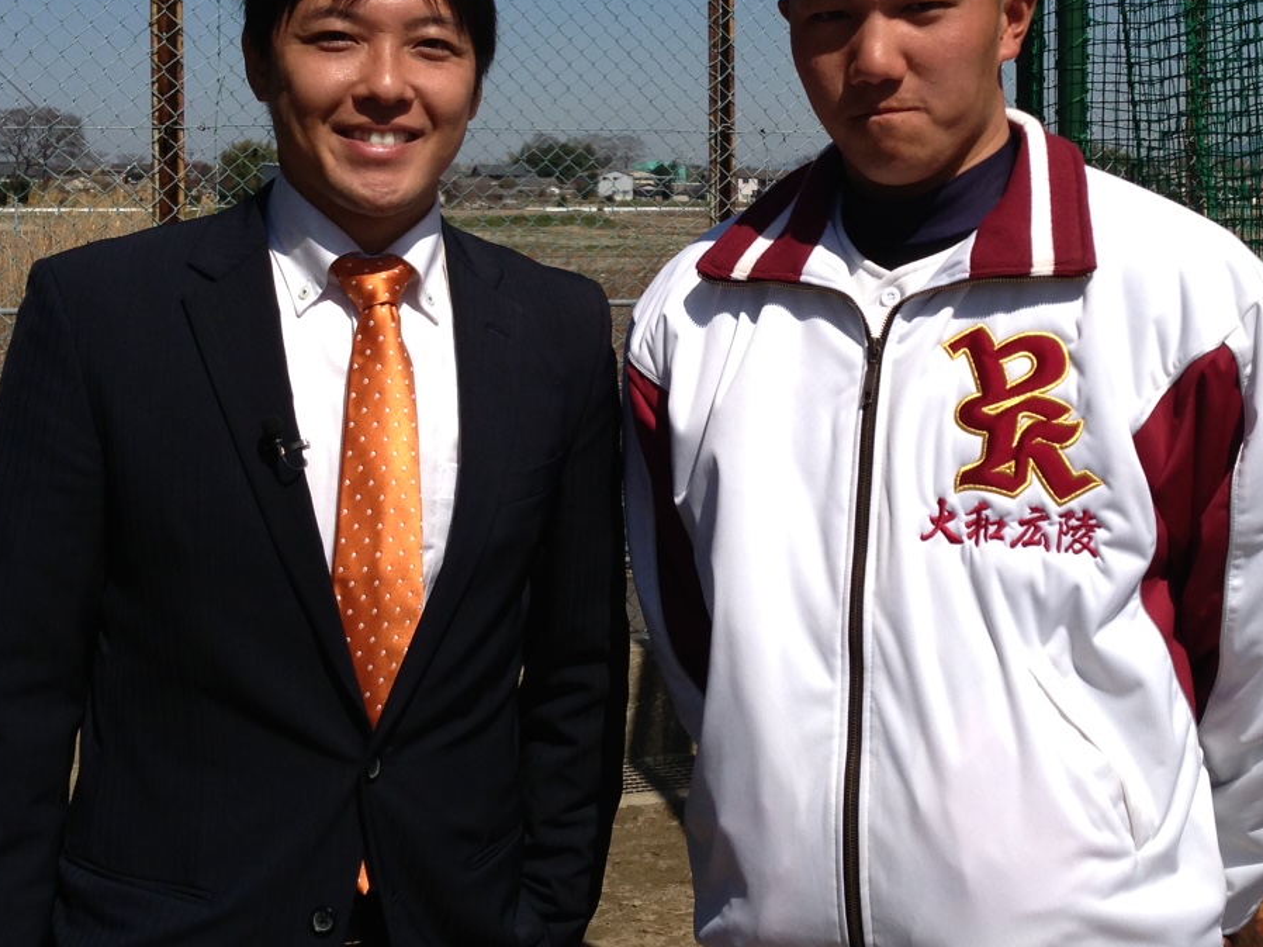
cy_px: 255
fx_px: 2189
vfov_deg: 24.2
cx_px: 745
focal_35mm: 60
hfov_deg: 32.1
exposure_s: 1/2463
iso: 50
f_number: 2.4
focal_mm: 4.13
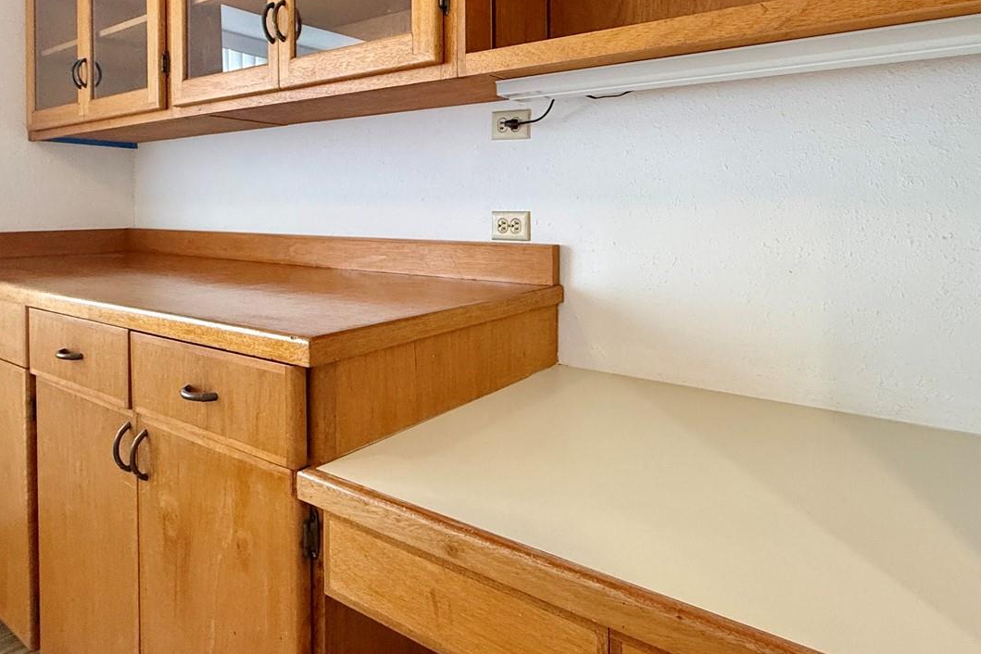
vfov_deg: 56.0
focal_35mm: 22
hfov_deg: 77.8
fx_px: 599
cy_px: 217
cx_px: 585
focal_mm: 2.22
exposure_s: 1/120
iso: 320
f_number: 2.2
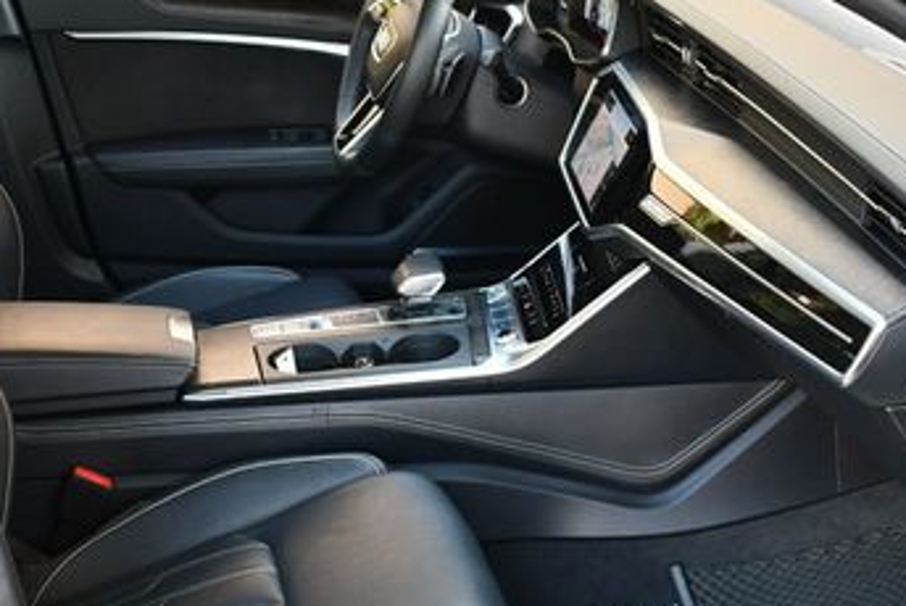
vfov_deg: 20.2
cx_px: 395
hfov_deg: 30.0
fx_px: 1688
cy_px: 472
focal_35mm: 67
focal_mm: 18
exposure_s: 1/160
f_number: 3.5
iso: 800
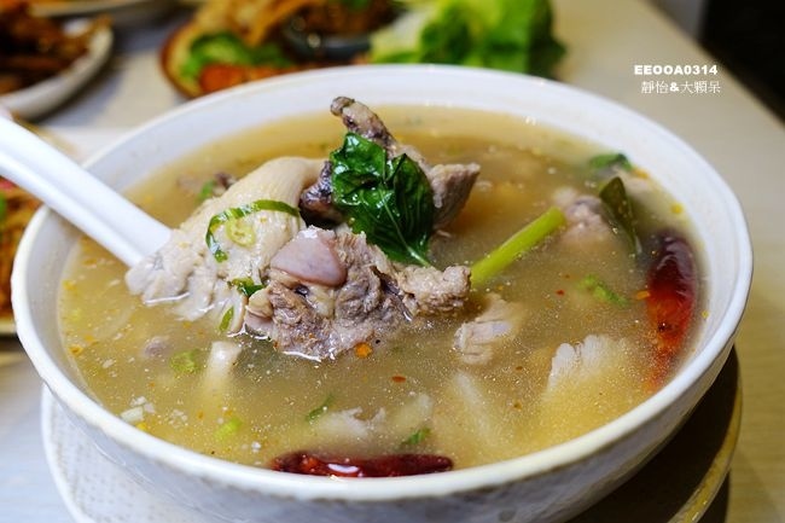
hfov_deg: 57.2
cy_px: 262
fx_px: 719
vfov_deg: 39.9
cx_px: 392
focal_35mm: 33
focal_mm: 12.06
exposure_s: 1/50
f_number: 2.8
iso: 125
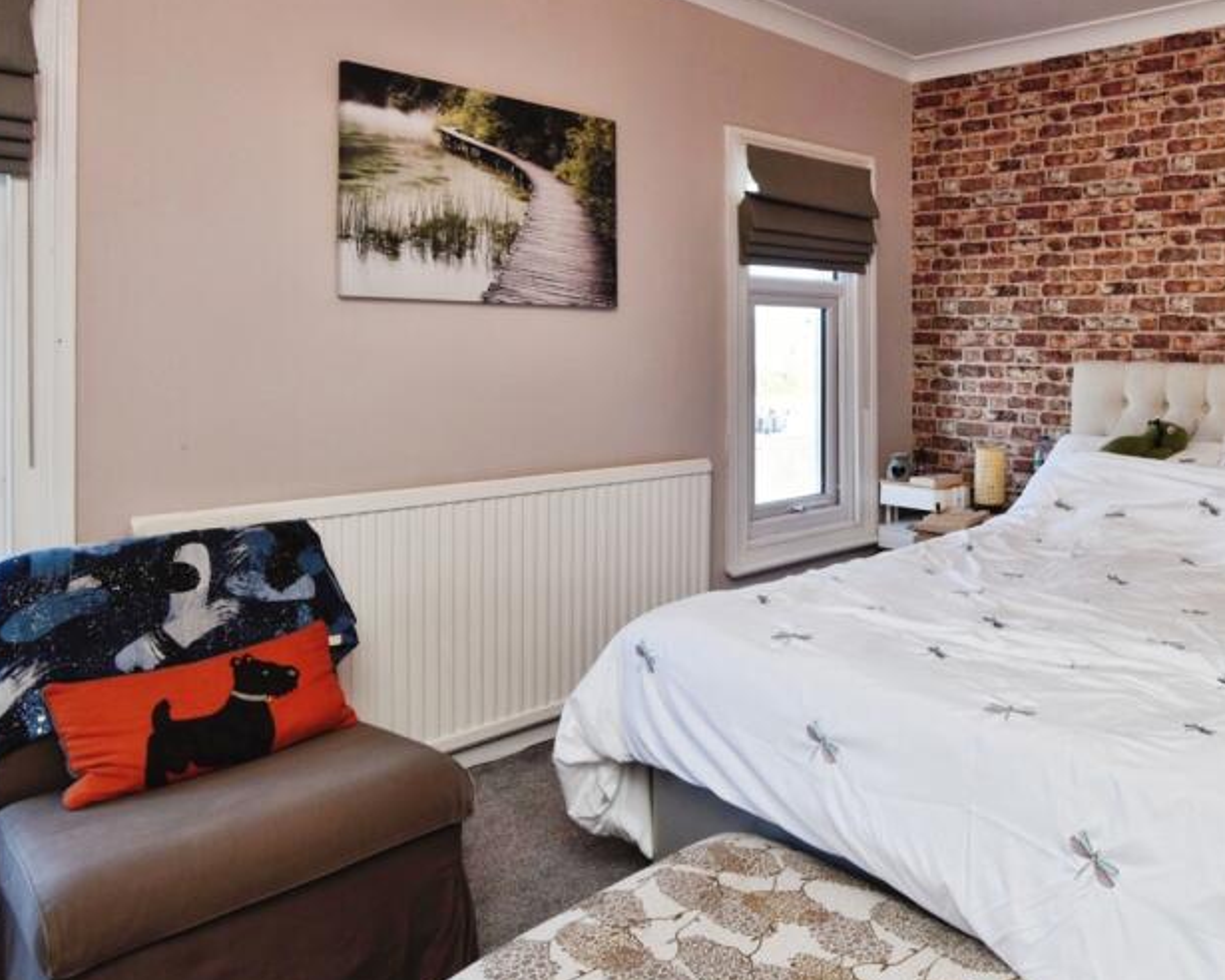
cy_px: 382
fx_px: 906
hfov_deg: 62.9
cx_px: 962
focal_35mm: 25
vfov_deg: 56.3
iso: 400
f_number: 7.1
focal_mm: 16
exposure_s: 1/80
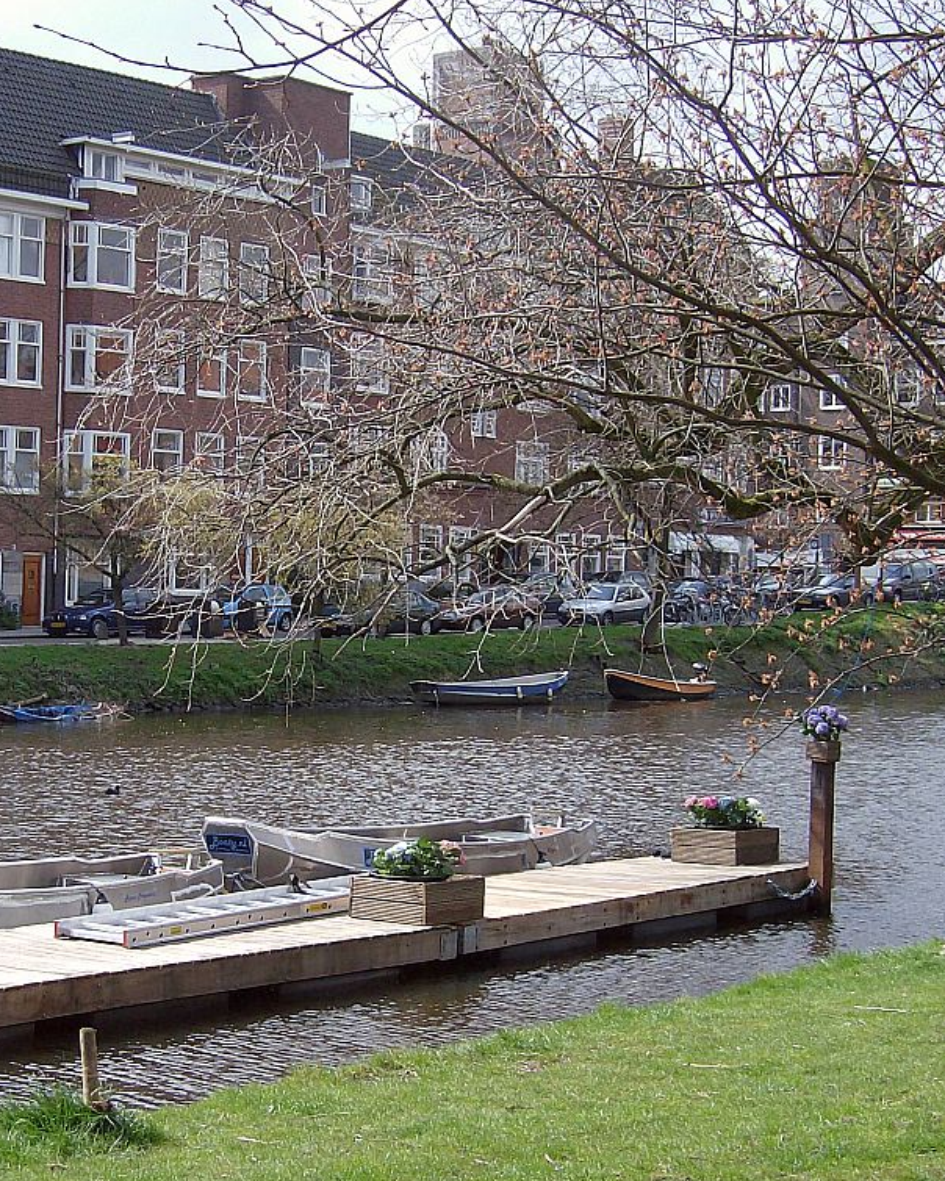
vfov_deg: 25.7
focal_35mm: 74
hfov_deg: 20.5
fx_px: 2587
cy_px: 592
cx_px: 216
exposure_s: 1/274
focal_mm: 9.3
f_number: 5.6
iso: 100
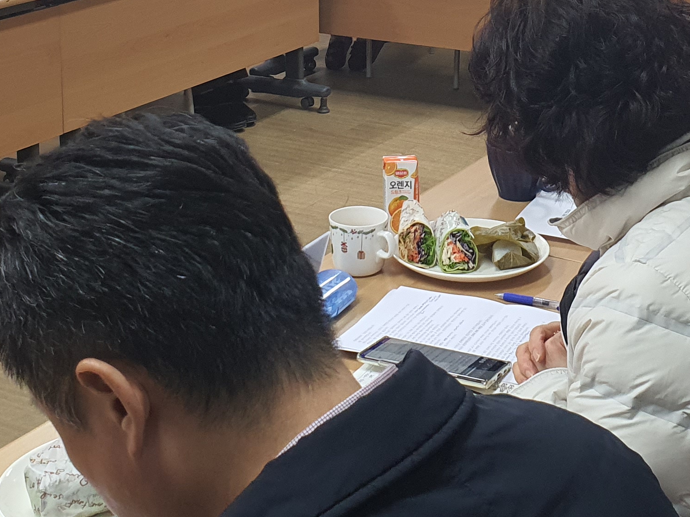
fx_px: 1395
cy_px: -29
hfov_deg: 27.8
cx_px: 370
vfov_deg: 20.2
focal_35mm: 70
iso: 200
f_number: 2.4
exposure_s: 1/60
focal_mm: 4.3
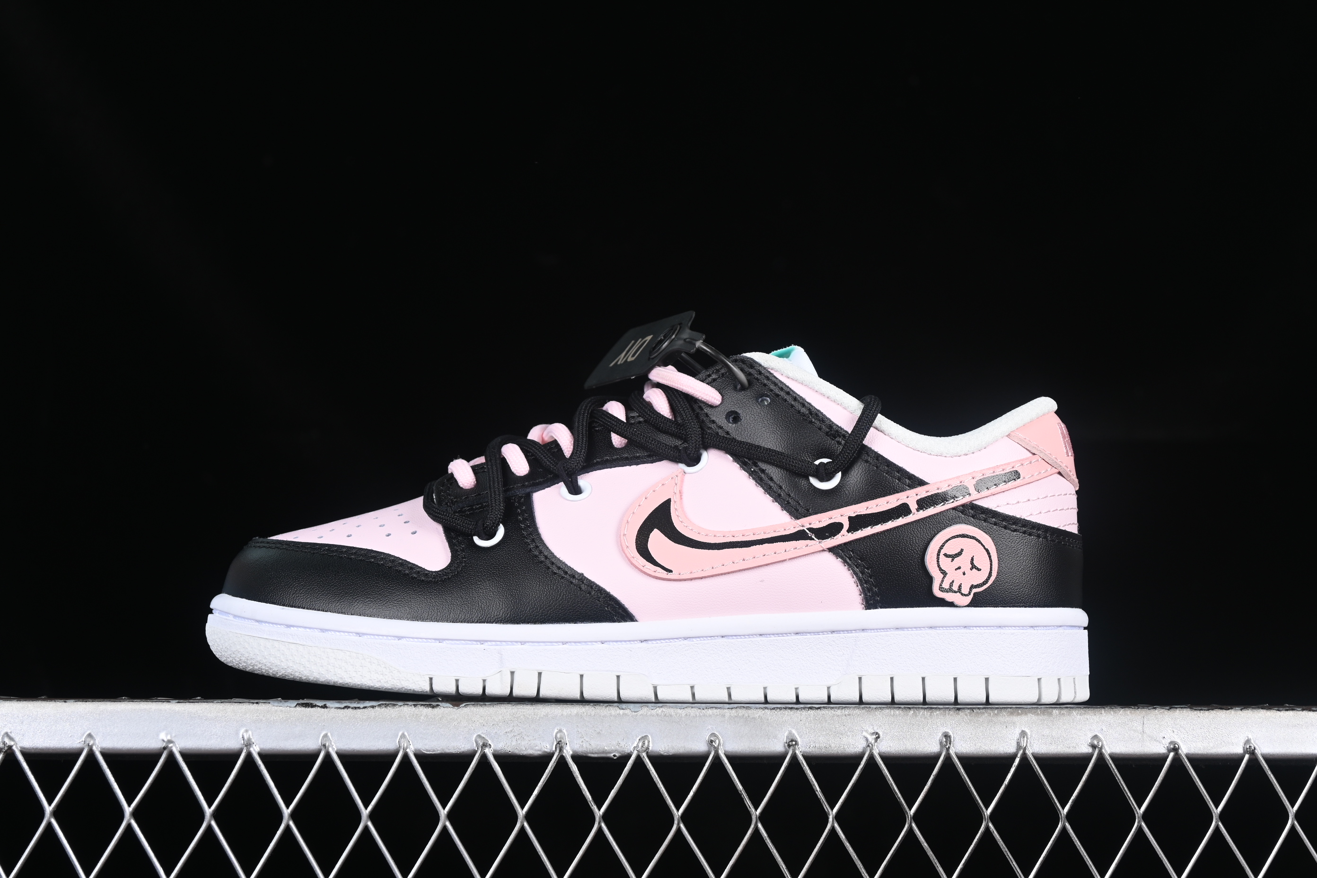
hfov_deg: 27.0
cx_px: 658
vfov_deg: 18.2
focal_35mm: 75
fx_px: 2744
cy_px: 439
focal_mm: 50
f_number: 7.1
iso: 160
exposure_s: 1/60
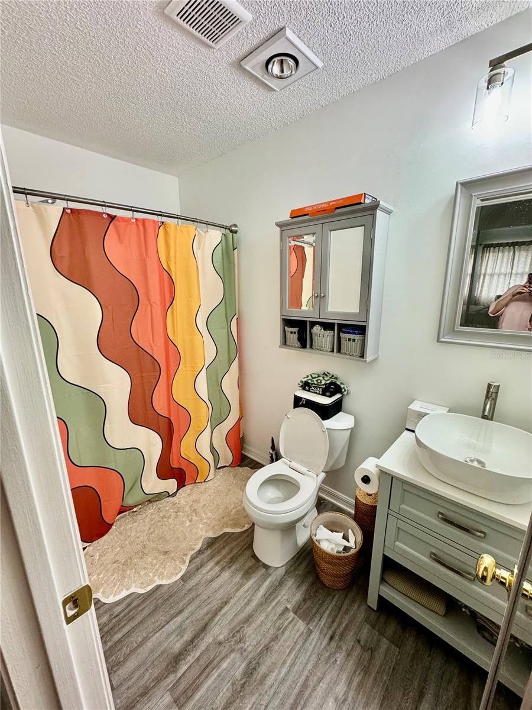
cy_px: 355
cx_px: 266
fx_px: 287
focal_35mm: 14
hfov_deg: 85.7
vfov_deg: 102.1
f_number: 2.2
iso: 250
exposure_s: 1/120
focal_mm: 2.22
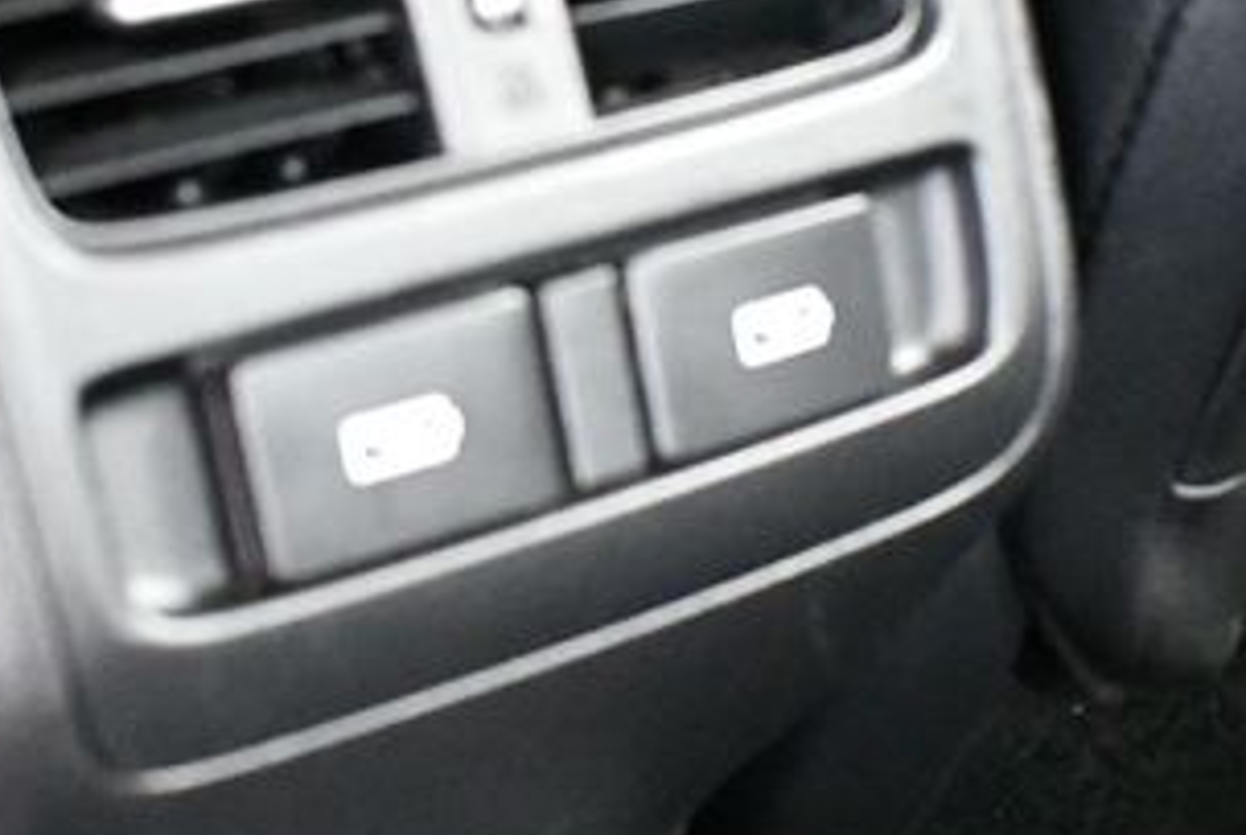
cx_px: 530
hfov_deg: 26.6
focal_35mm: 76
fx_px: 2634
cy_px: 518
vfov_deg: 18.0
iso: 12800
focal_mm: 18
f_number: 3.5
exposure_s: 1/40
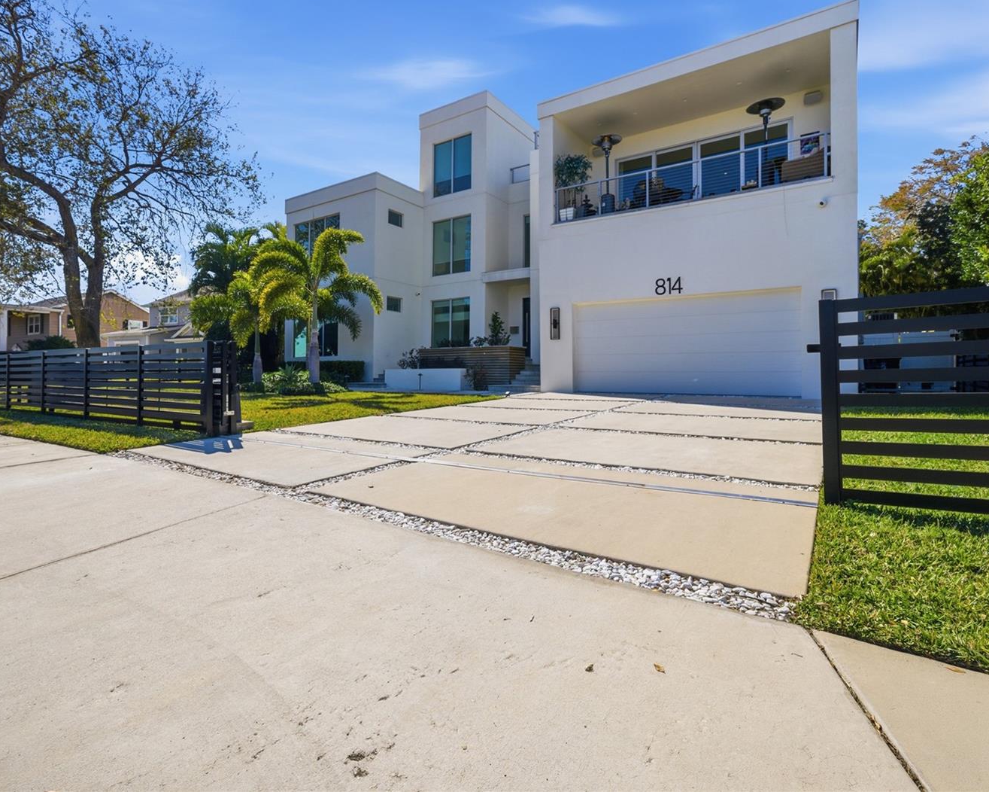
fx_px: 468
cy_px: 390
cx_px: 501
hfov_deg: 93.1
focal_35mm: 16
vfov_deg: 80.4
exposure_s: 1/3200
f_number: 9
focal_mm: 14
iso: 250
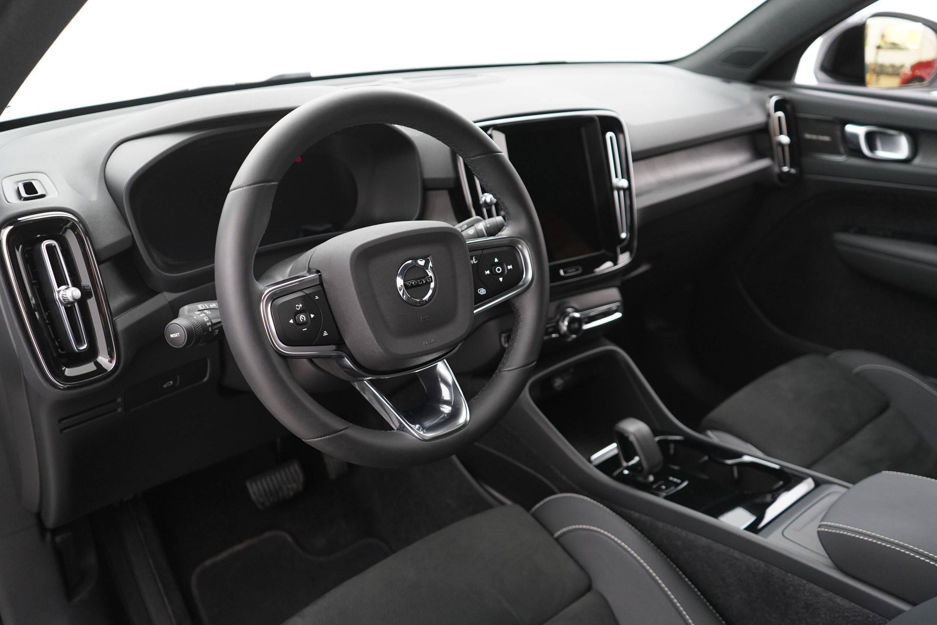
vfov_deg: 45.0
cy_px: 312
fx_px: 755
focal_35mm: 29
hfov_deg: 63.7
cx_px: 468
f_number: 3.5
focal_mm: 29
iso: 2500
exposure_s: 1/30
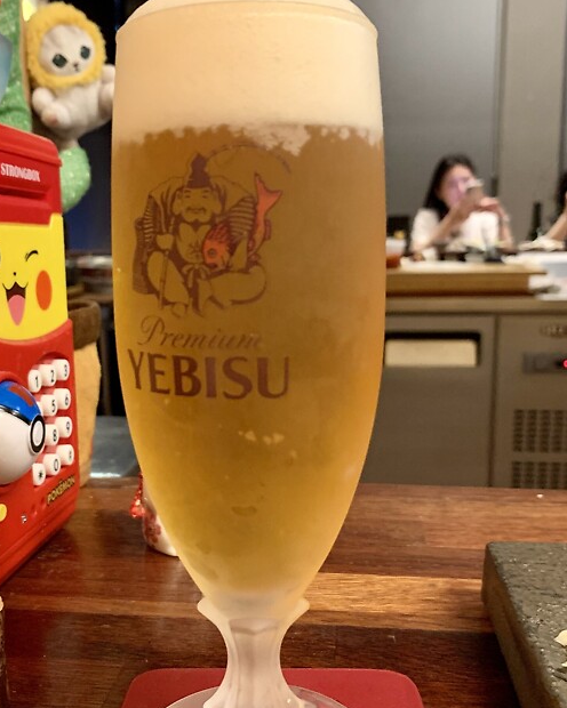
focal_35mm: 36
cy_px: 372
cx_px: 250
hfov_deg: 41.1
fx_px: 755
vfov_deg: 50.3
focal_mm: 4.25
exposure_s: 1/30
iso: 640
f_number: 1.8
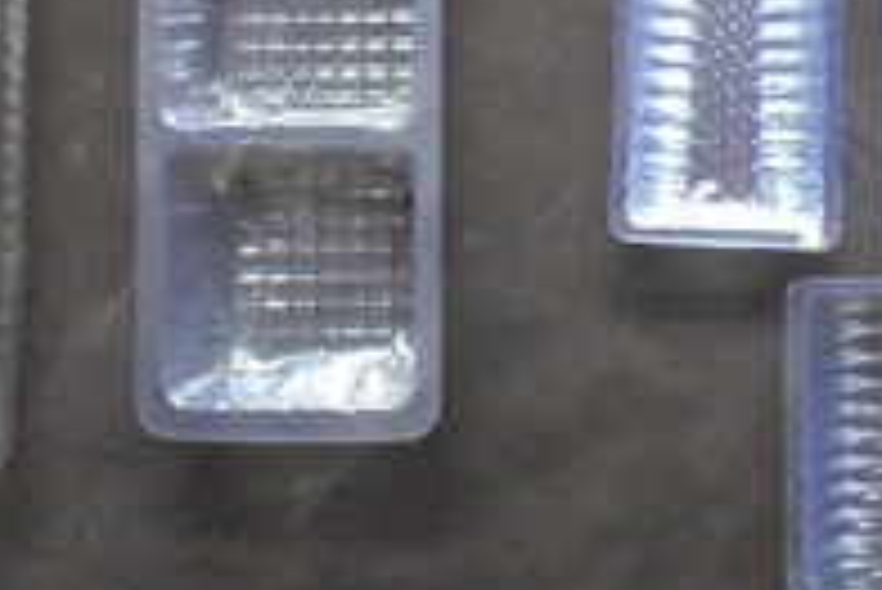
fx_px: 2403
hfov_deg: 20.6
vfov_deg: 13.8
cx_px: 652
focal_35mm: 98
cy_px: -20
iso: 400
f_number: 4
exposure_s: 1/20
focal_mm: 6.6
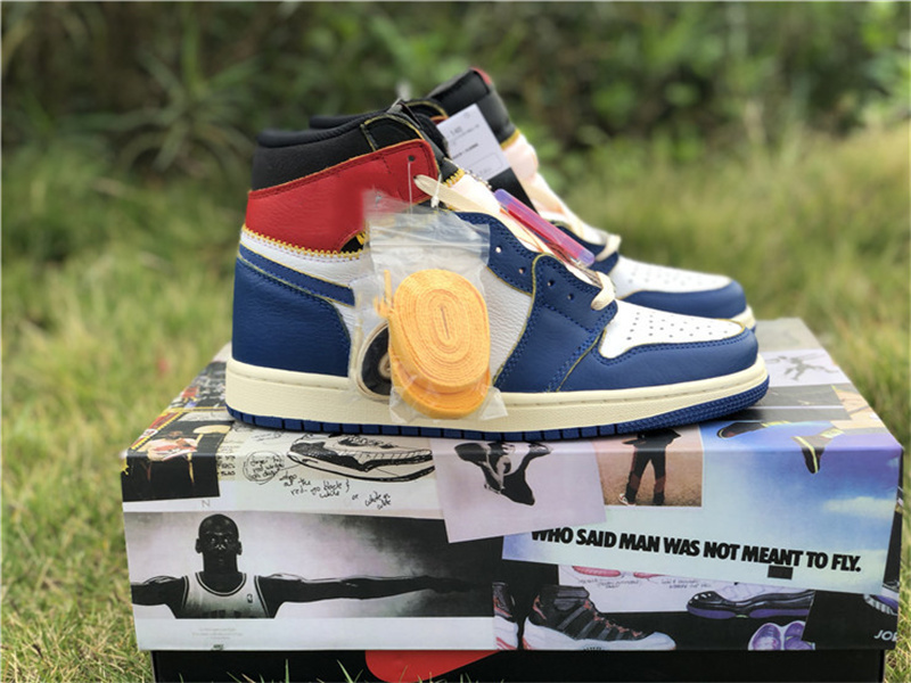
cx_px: 456
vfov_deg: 28.0
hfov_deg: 36.8
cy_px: 342
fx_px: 1369
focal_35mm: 52
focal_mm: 6
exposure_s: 1/146
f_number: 2.4
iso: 16
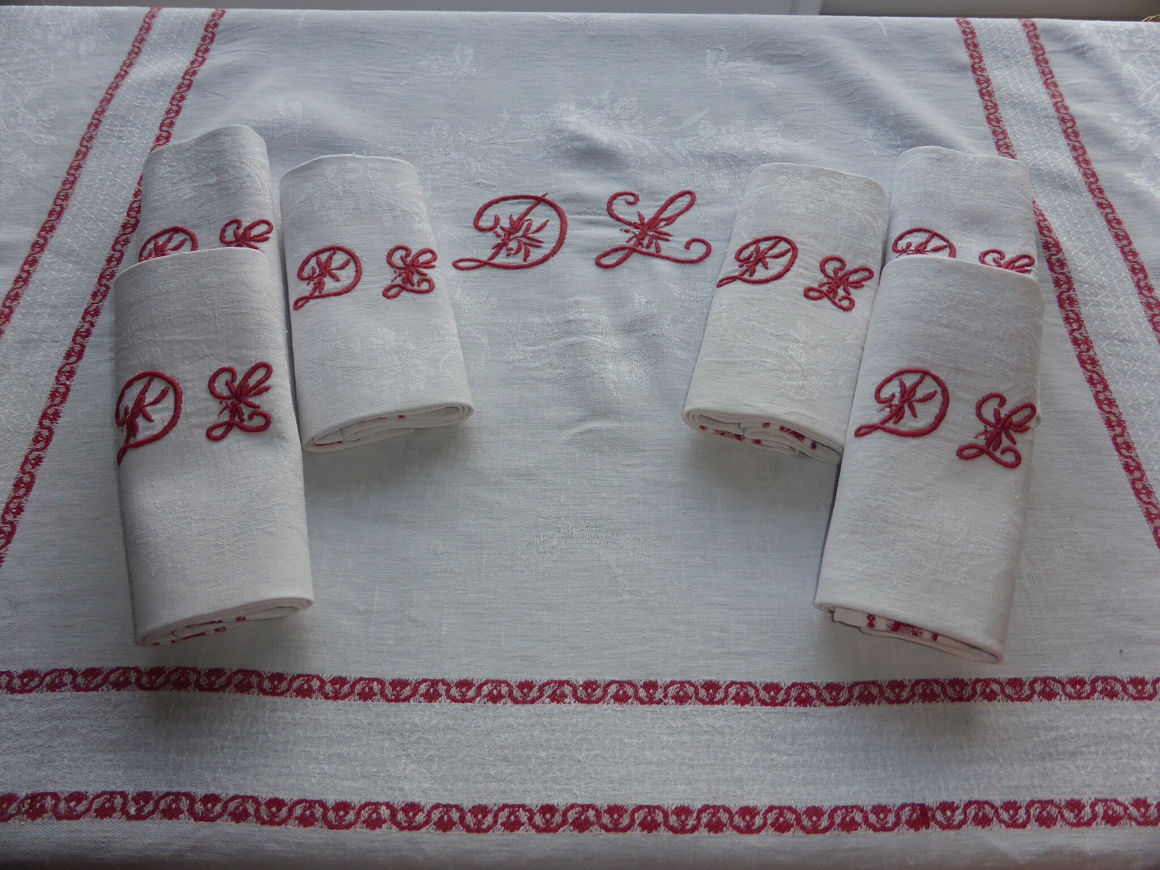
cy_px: 435
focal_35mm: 24
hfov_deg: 71.6
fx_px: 804
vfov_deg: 56.8
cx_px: 580
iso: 100
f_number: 3.3
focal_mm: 4.3
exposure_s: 1/60
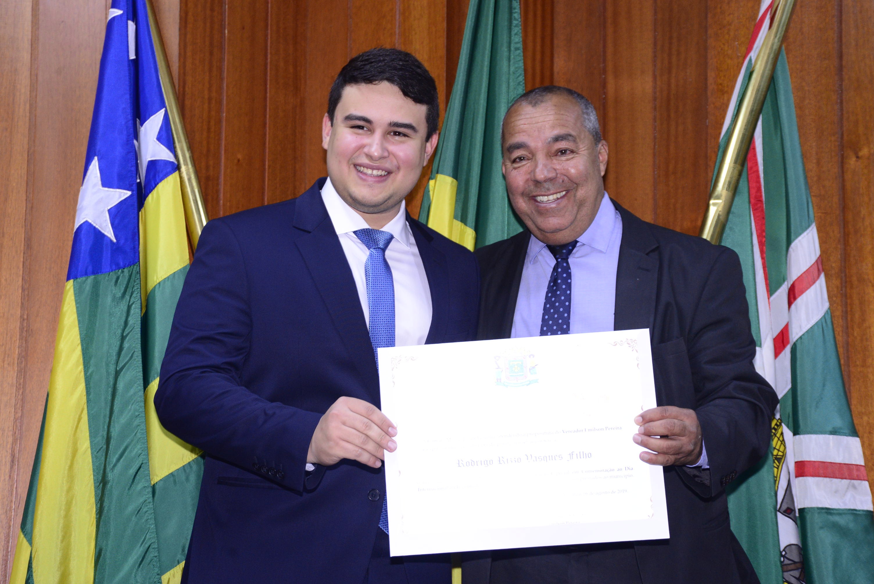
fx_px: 1821
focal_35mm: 75
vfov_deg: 18.2
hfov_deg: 27.0
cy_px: 292
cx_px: 437
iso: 2500
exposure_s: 1/60
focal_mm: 75
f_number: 5.6
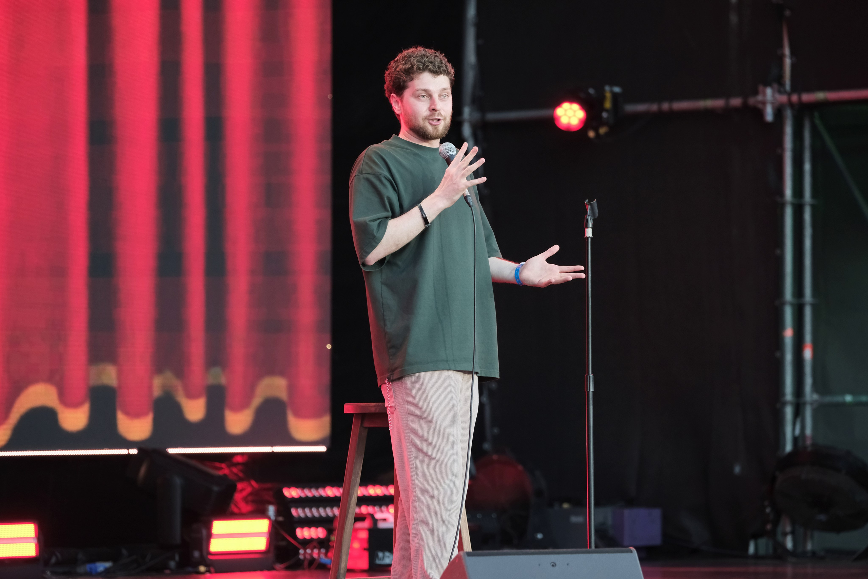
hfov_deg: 9.8
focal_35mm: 210
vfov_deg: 6.5
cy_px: 290
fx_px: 5063
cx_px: 434
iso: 1600
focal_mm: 140
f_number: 3.6
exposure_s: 1/150
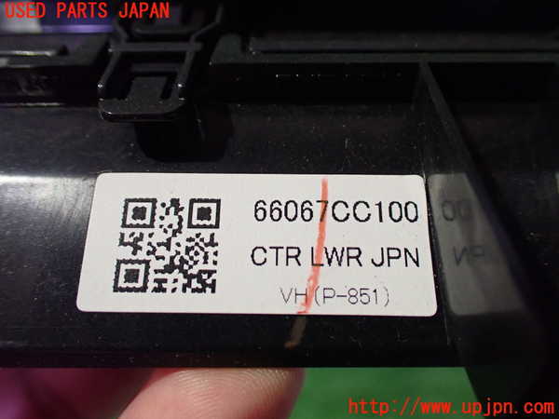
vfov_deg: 46.8
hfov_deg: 60.0
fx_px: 484
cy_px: 210
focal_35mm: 30
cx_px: 280
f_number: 2.3
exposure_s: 1/30
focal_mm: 5.4
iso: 800
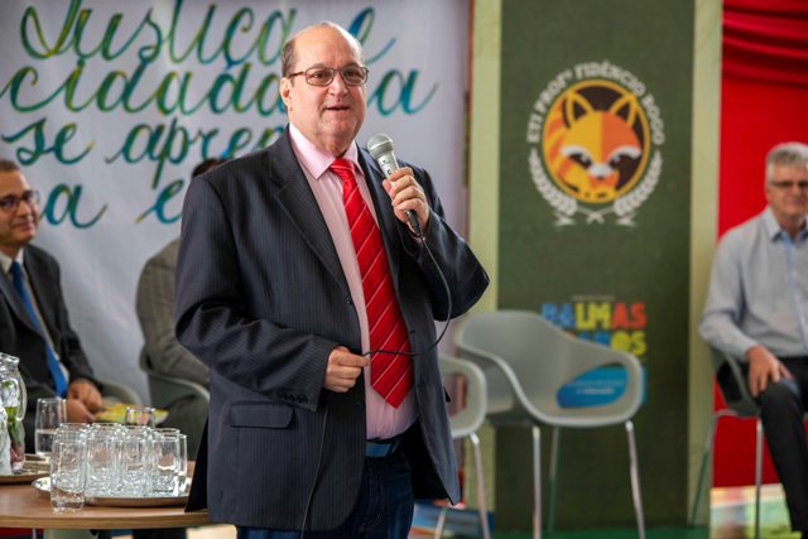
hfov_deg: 13.7
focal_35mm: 150
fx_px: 3367
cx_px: 404
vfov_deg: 9.2
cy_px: 270
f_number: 5
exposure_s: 1/80
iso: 500
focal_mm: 150
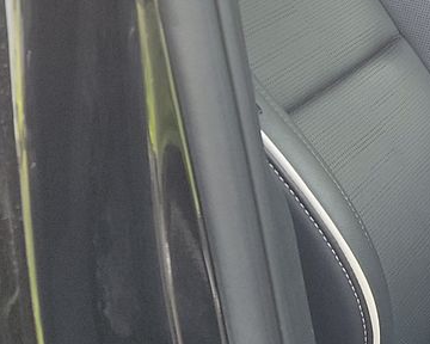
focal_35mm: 104
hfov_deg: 15.4
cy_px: 38
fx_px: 1324
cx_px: 819
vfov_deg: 14.7
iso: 93
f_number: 1.8
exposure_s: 1/119
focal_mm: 6.7
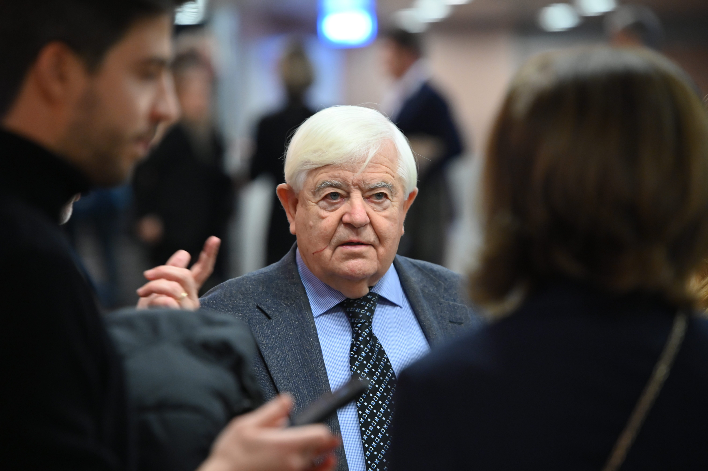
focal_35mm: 200
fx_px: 3931
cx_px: 354
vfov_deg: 6.9
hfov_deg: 10.3
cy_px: 236
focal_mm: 200
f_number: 4
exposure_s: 1/160
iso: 3200
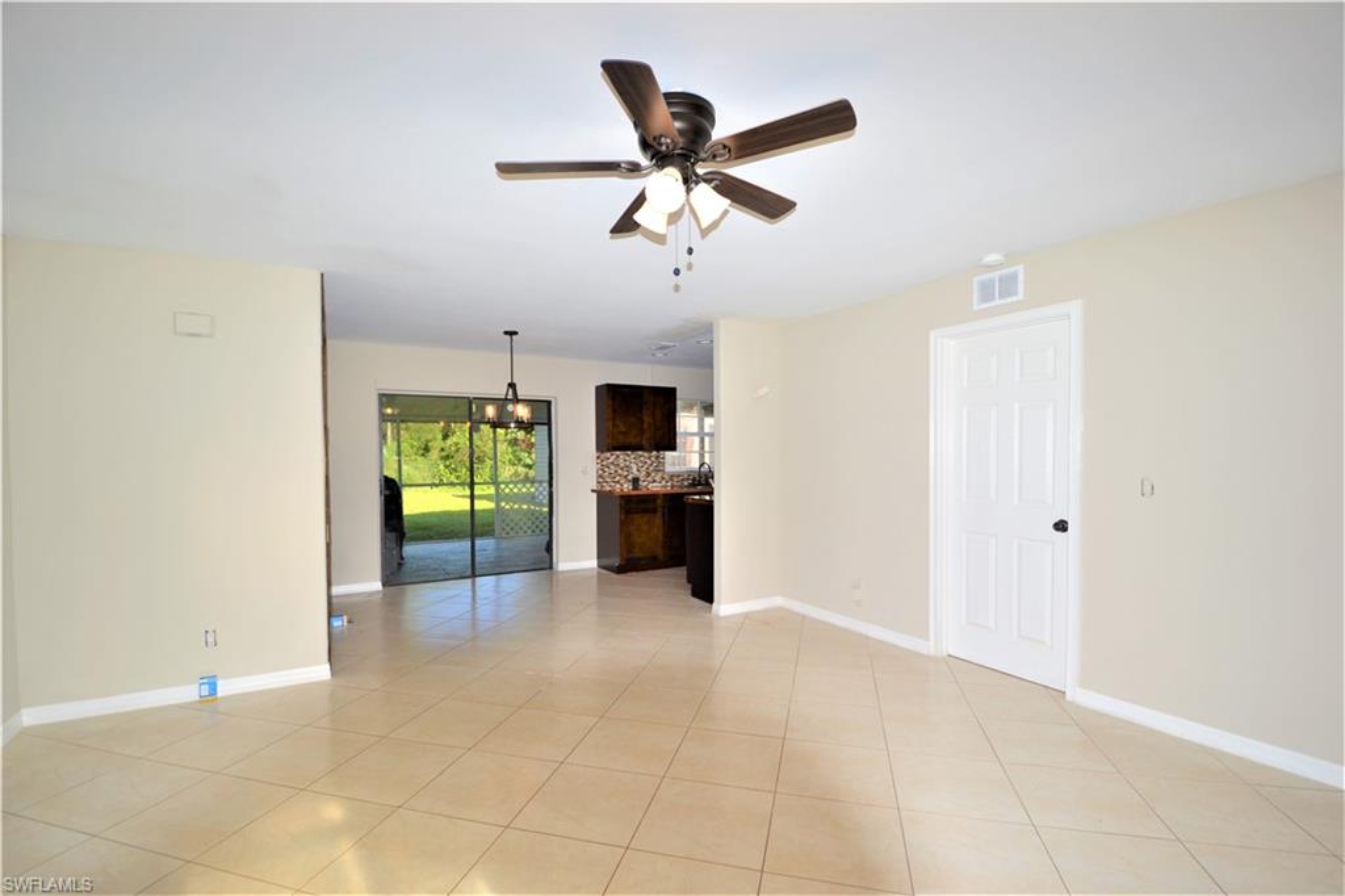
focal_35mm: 15
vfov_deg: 77.3
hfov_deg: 100.4
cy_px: 448
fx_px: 560
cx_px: 672
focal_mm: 10
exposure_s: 1/200
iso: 100
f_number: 3.5
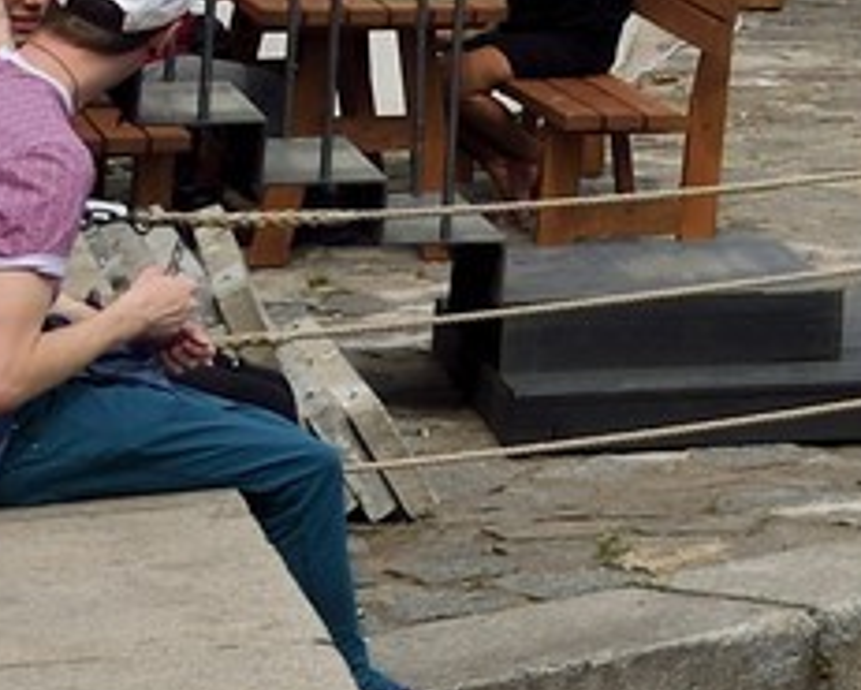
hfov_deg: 7.9
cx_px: 2684
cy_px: -910
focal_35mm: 208
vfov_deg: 7.0
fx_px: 5303
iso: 200
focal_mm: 32
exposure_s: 1/250
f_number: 14
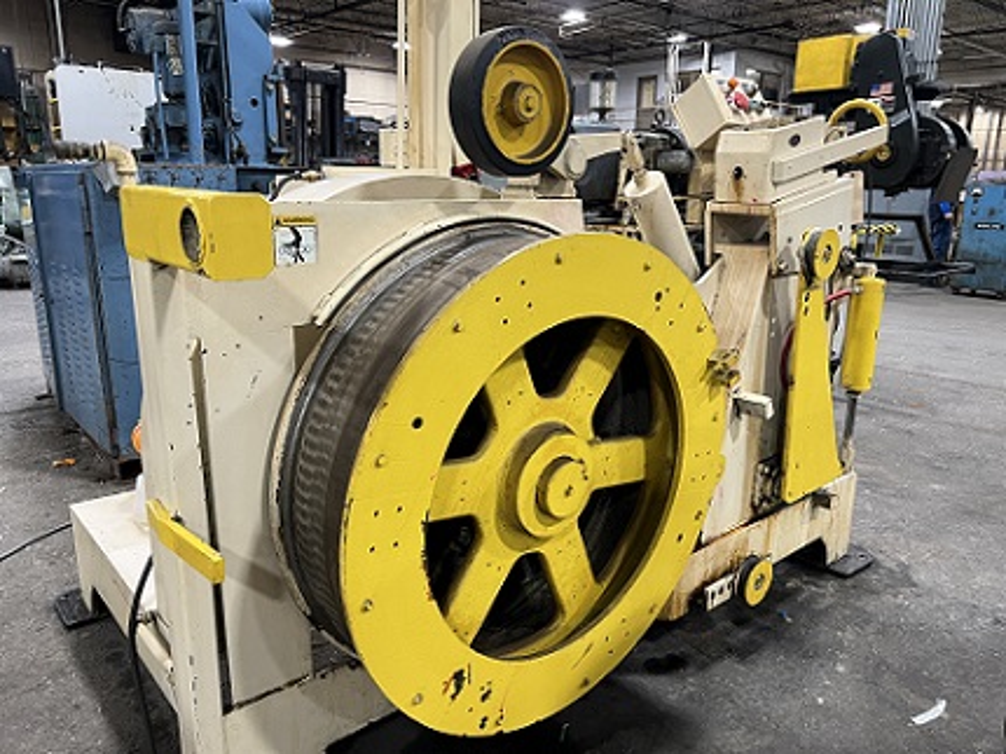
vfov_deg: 53.0
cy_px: 377
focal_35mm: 26
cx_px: 503
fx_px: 755
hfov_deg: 67.3
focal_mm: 5.7
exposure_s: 1/60
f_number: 1.5
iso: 125
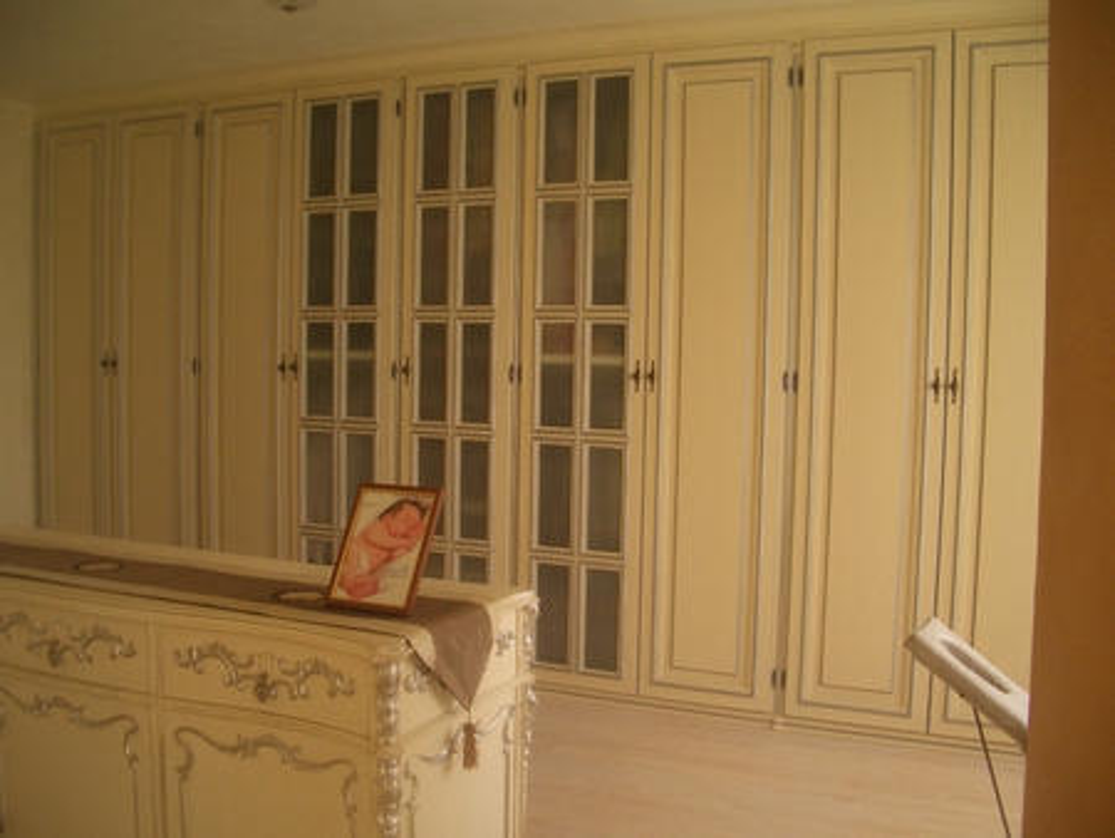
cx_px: 558
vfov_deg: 40.7
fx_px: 1128
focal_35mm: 35
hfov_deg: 52.6
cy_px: 419
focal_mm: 5.8
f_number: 2.6
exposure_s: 1/80
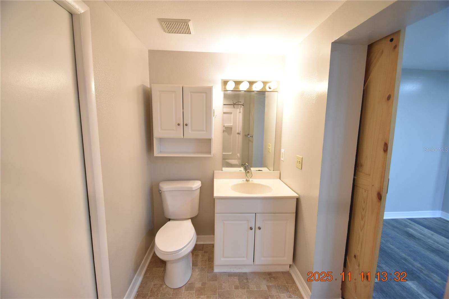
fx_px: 187
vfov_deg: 77.3
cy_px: 150
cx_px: 224
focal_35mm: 15
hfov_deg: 100.4
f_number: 3.5
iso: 800
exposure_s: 1/60
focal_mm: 10
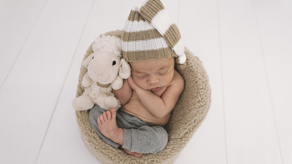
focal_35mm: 37
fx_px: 286
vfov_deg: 32.0
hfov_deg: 54.0
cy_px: 88
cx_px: 146
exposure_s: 1/200
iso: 500
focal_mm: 35
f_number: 3.5
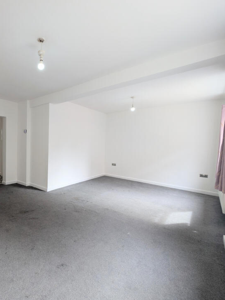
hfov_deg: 68.3
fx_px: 147
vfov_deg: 91.0
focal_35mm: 17
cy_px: 149
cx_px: 48
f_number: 1.95
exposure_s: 1/82.7
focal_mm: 2.23
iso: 41
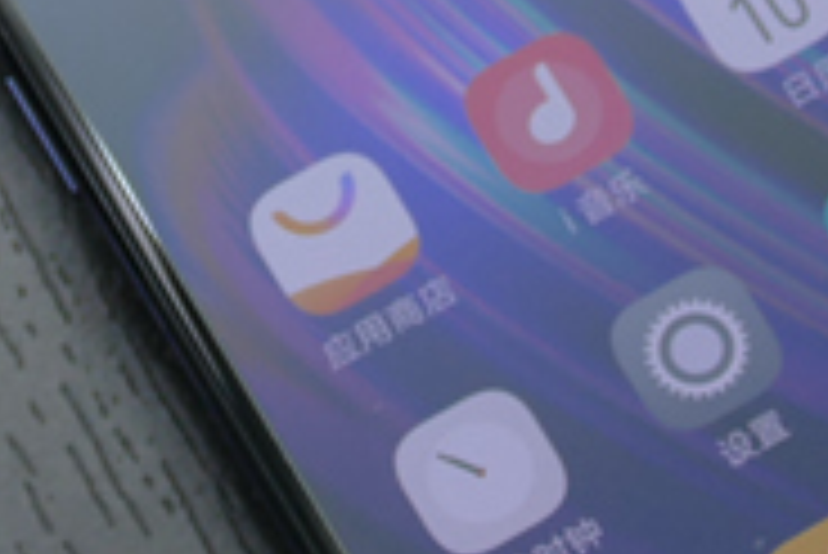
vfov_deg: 4.6
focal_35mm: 297
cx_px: 774
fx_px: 6836
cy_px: 243
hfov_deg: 6.9
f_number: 3.5
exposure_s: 1/100
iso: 200
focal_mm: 20.62
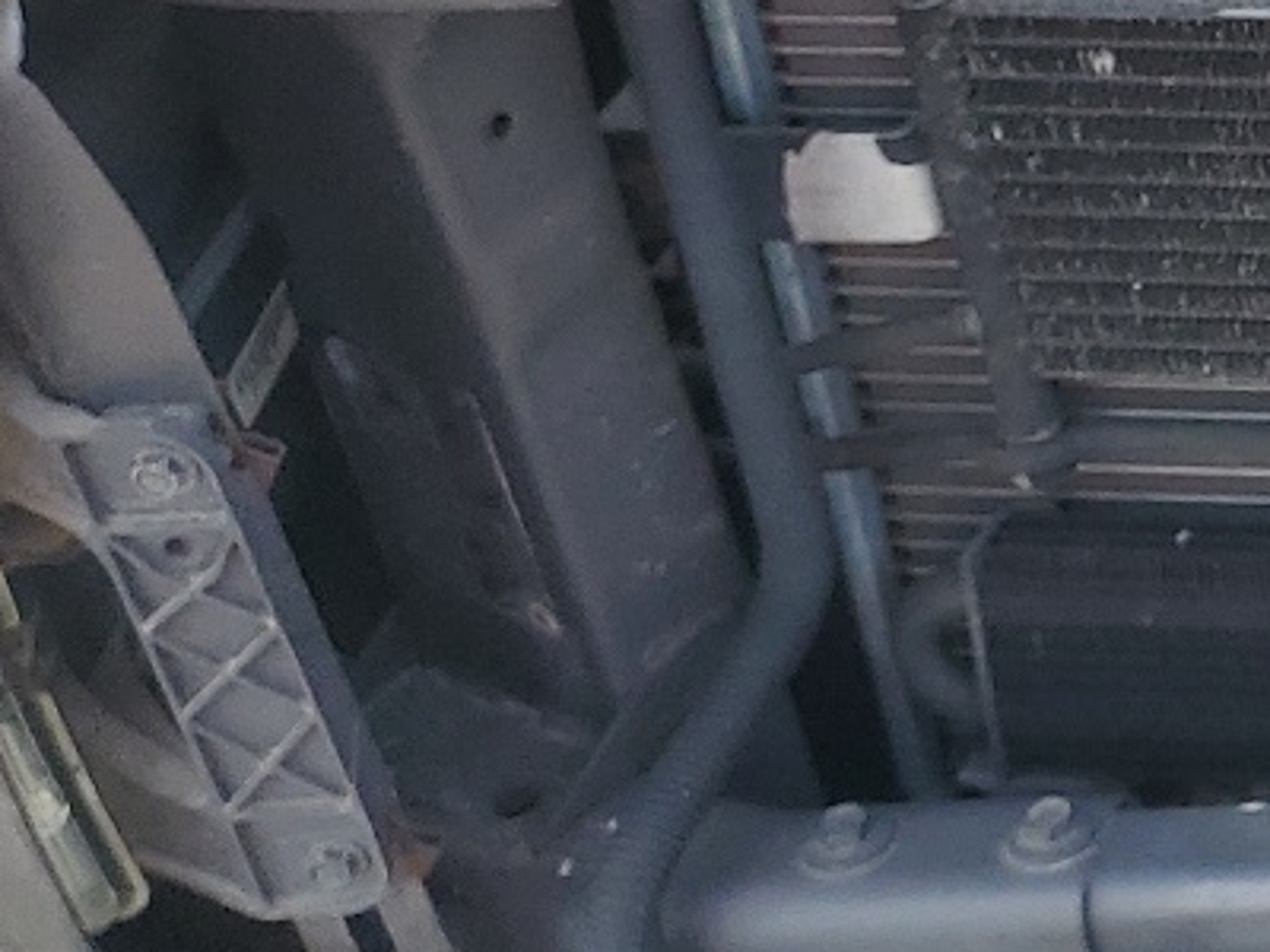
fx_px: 3816
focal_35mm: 104
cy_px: -406
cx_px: 2527
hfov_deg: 15.3
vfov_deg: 13.5
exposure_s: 1/1000
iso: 50
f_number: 1.5
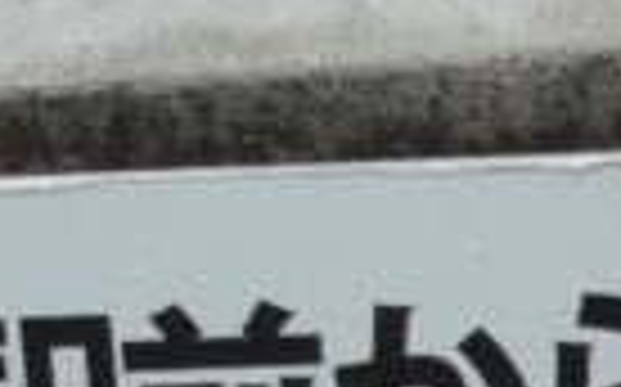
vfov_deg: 2.0
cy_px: 756
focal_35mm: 644
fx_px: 10890
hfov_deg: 3.3
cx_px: 1035
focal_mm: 18.7
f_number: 4.2
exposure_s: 1/100
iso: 125
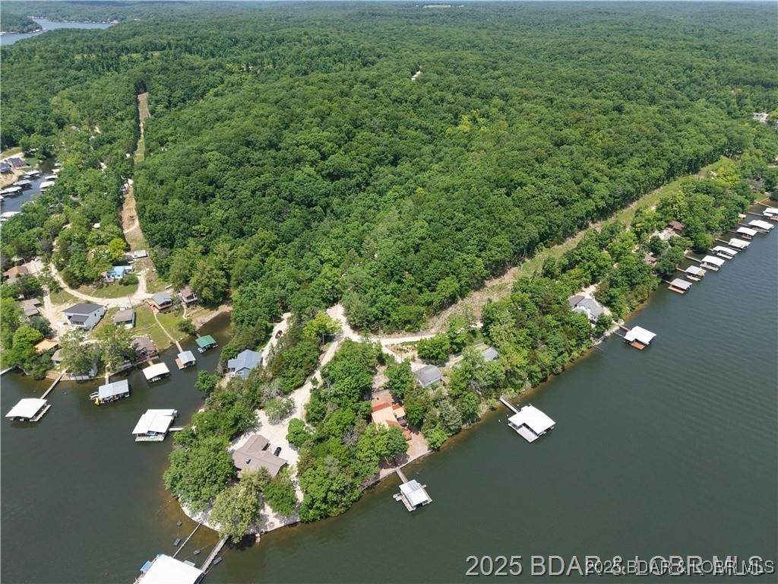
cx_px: 389
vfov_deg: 56.8
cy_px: 292
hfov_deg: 71.6
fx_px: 539
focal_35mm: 24
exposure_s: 1/3200
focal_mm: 8.67
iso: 220
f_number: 1.8
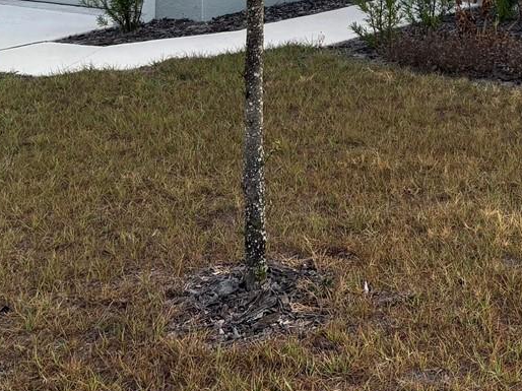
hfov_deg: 23.1
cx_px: 525
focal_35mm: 81
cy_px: -188
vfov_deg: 16.6
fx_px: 1221
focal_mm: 5.96
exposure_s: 1/2451
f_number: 1.6
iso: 64
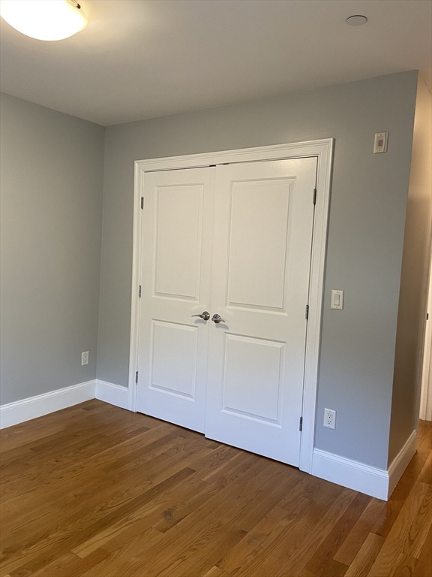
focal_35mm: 26
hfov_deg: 53.1
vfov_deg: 67.3
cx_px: 216
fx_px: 433
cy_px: 288
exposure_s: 1/60
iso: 80
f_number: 1.8
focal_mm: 4.25
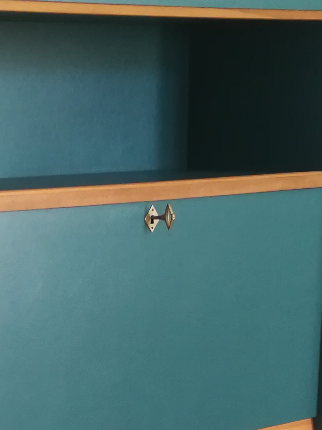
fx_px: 1141
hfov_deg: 15.9
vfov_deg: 20.7
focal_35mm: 92
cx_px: 27
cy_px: 423
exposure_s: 1/33.3
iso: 320
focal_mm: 3.83
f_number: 2.2
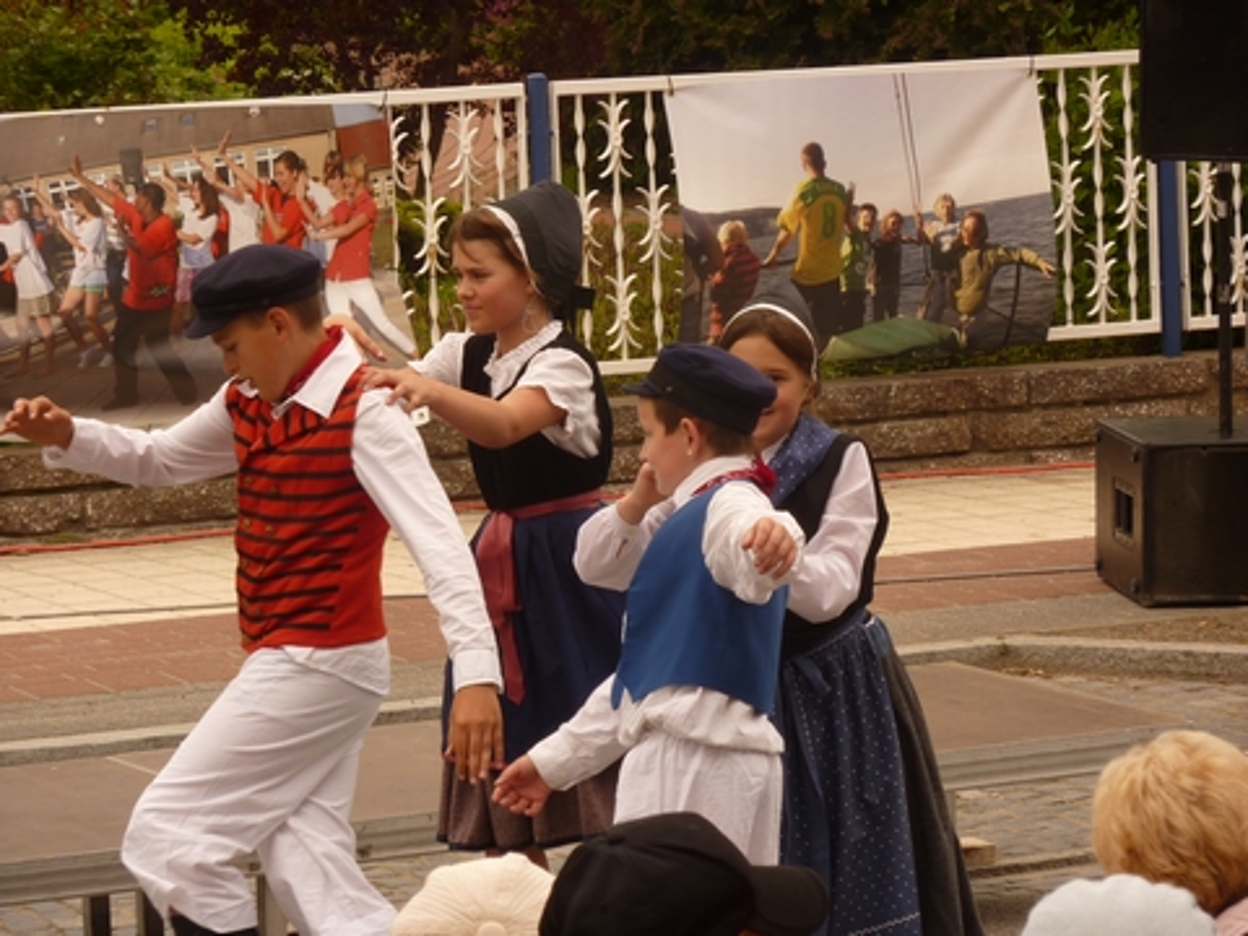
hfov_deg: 10.9
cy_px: 468
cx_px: 624
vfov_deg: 8.2
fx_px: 6562
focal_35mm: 182
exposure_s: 1/250
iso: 80
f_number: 4.5
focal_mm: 29.9
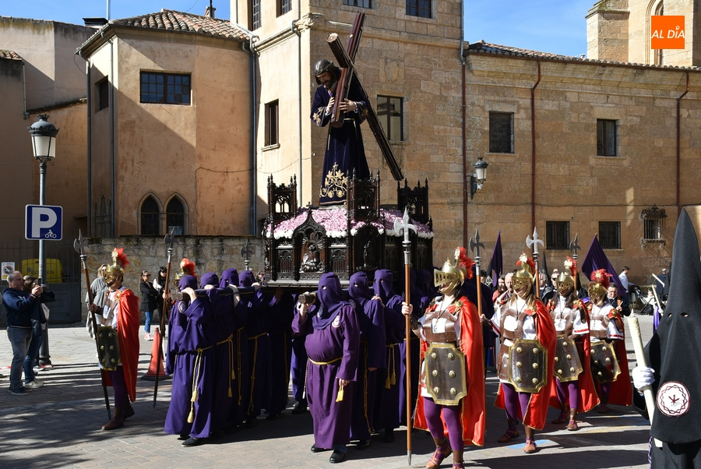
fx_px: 789
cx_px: 350
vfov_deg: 33.1
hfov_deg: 47.9
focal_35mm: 40
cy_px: 234
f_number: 9
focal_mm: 27
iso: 200
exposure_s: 1/320
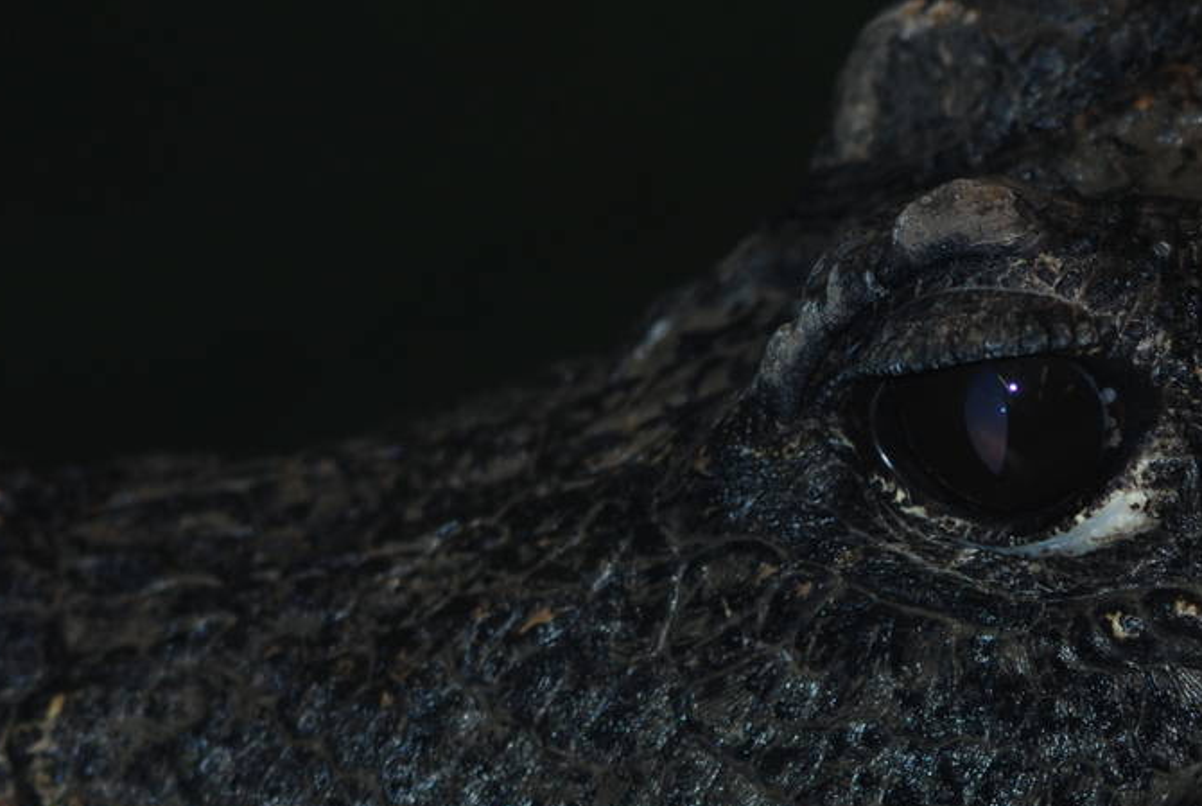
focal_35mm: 394
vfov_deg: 3.5
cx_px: 895
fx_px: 13175
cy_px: 631
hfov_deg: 5.2
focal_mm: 110
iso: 200
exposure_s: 1/60
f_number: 4.2
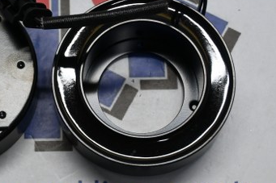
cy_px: 85
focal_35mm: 103
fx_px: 788
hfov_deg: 19.6
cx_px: 44
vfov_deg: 13.3
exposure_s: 1/125
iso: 1000
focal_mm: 39
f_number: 5.6
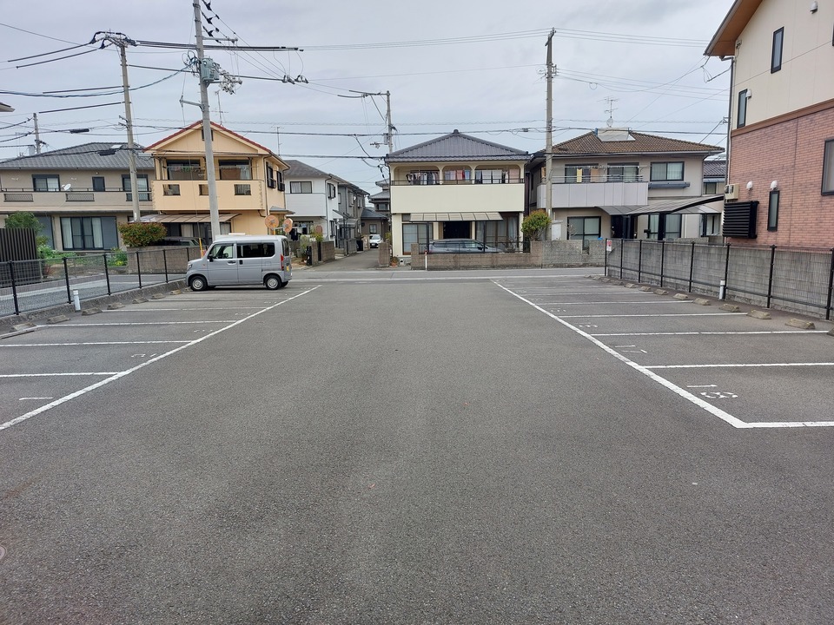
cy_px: 312
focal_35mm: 24
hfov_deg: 71.6
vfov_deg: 56.8
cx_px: 417
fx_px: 578
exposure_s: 1/502
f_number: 1.8
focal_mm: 5.23
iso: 25
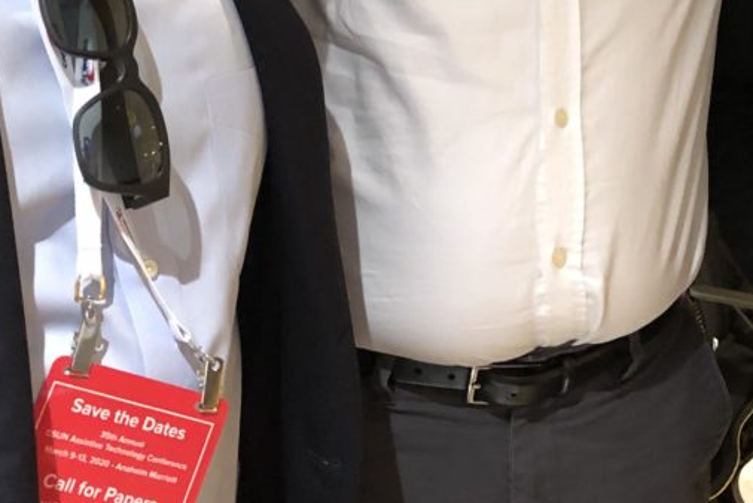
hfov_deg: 28.9
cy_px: -131
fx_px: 1444
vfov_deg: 18.5
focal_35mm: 69
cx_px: 540
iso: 100
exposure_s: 1/4
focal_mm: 3.99
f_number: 1.8
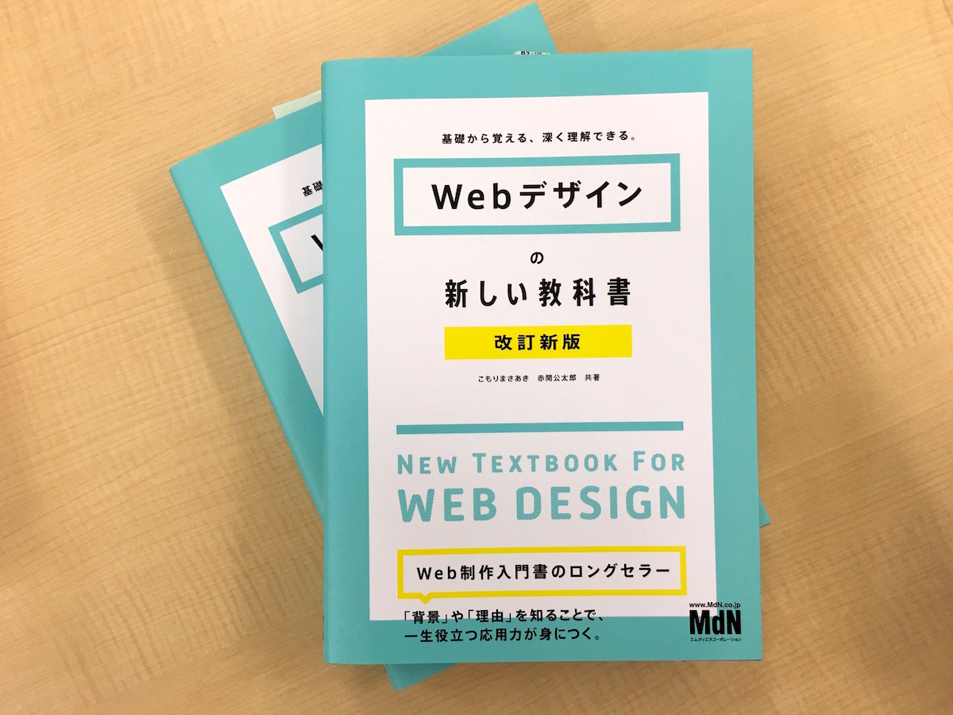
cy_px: 358
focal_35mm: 29
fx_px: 798
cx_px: 476
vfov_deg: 48.2
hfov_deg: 61.7
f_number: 2.2
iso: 25
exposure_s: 1/33
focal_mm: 4.15
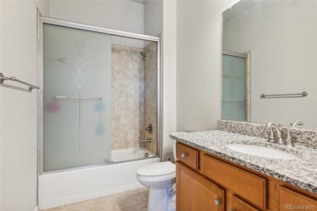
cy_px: 106
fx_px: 158
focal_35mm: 18
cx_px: 158
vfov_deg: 67.4
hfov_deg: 90.0
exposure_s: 1/6
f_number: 8
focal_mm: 12
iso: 400
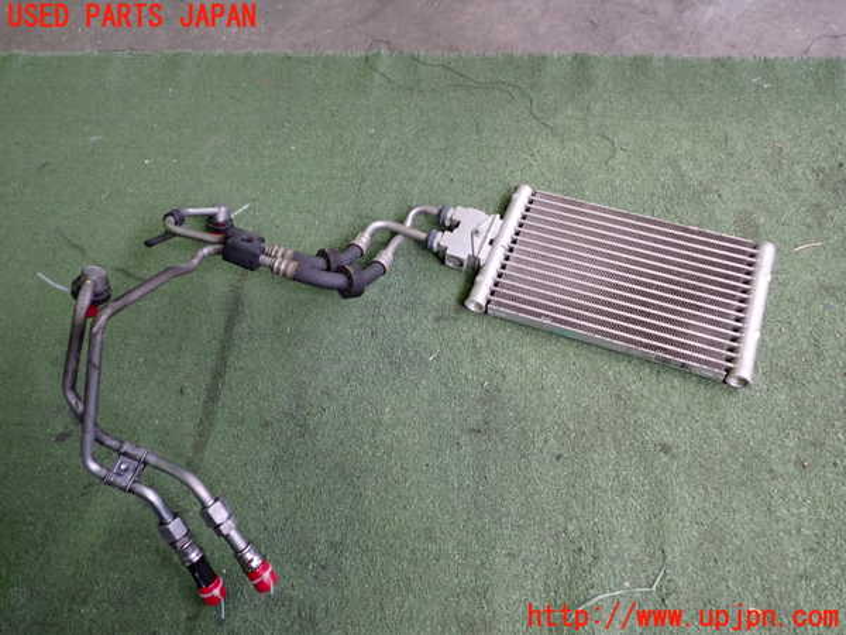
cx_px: 423
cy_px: 318
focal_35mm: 30
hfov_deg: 60.0
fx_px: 733
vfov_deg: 46.8
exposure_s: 1/30
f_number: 2.3
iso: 200
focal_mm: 5.4
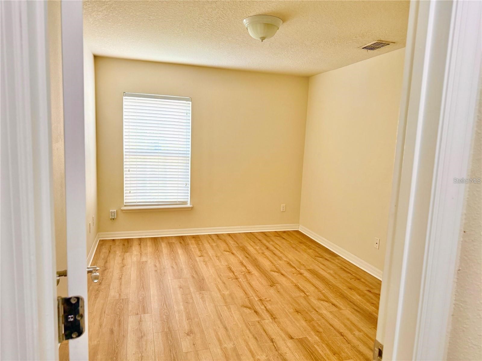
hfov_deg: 71.6
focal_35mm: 24
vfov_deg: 56.8
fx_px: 334
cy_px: 180
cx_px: 241
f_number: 1.78
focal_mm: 6.76
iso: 200
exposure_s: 1/60
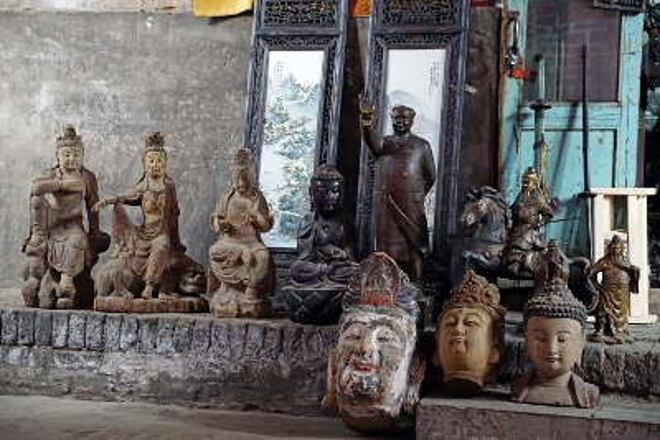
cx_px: 330
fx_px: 1375
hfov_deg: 27.0
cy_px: 220
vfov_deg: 18.2
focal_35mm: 75
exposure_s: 1/80
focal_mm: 50
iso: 3200
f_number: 5
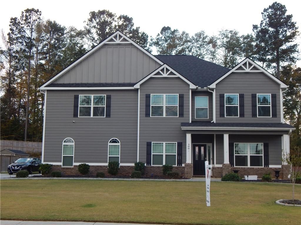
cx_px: 150
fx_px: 417
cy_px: 112
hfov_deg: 39.7
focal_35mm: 48
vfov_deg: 30.3
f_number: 3.7
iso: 125
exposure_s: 1/400
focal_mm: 8.6
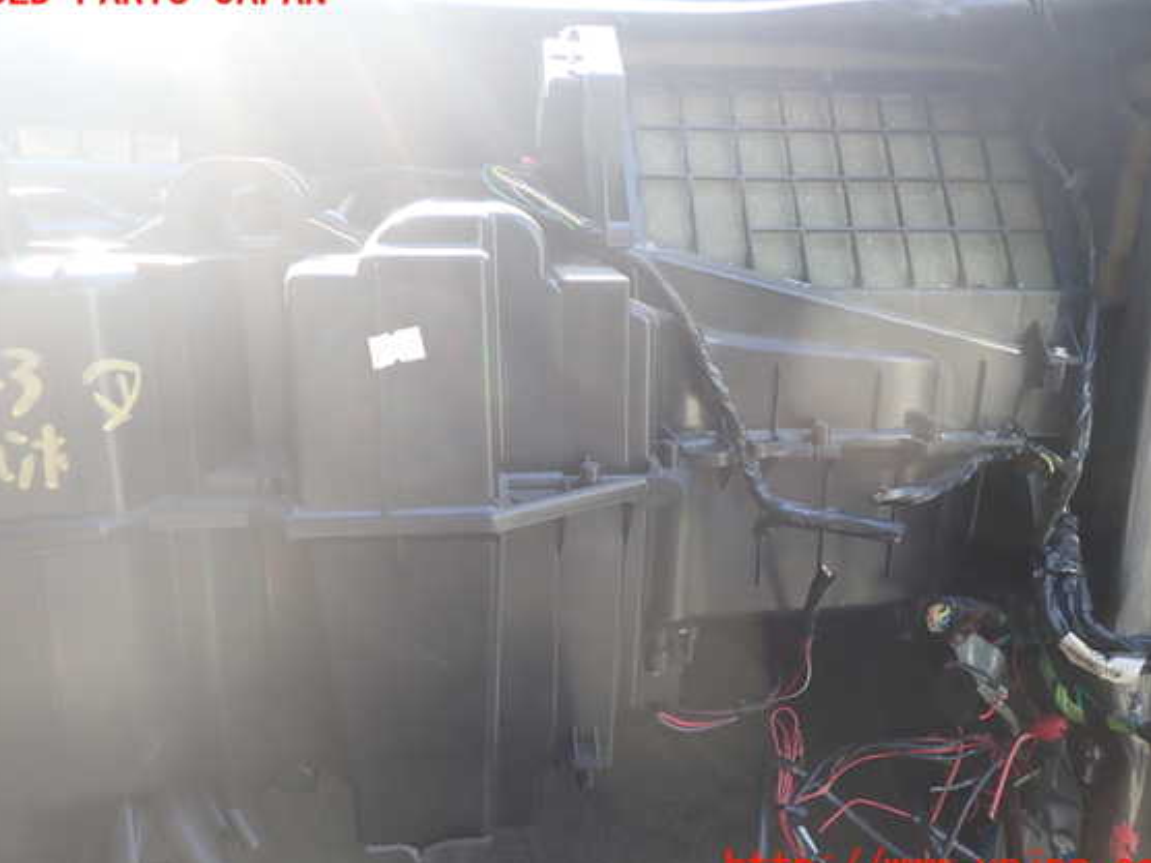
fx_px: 898
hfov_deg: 65.3
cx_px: 571
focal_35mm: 27
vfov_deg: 51.4
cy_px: 430
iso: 100
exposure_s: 1/100
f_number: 2
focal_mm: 4.5
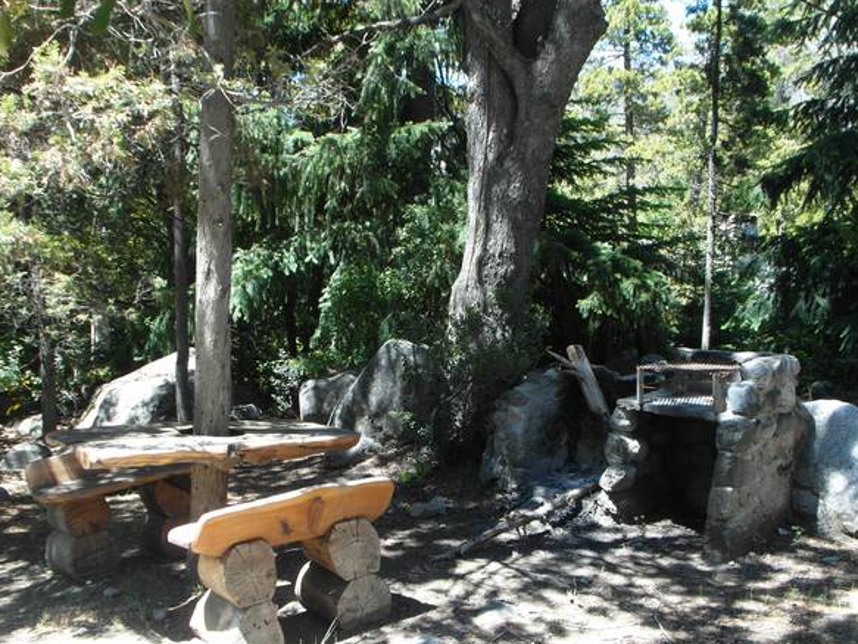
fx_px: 893
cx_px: 431
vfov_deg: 39.7
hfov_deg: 51.3
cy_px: 325
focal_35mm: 36
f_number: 4.3
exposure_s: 1/90
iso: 100
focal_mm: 6.2
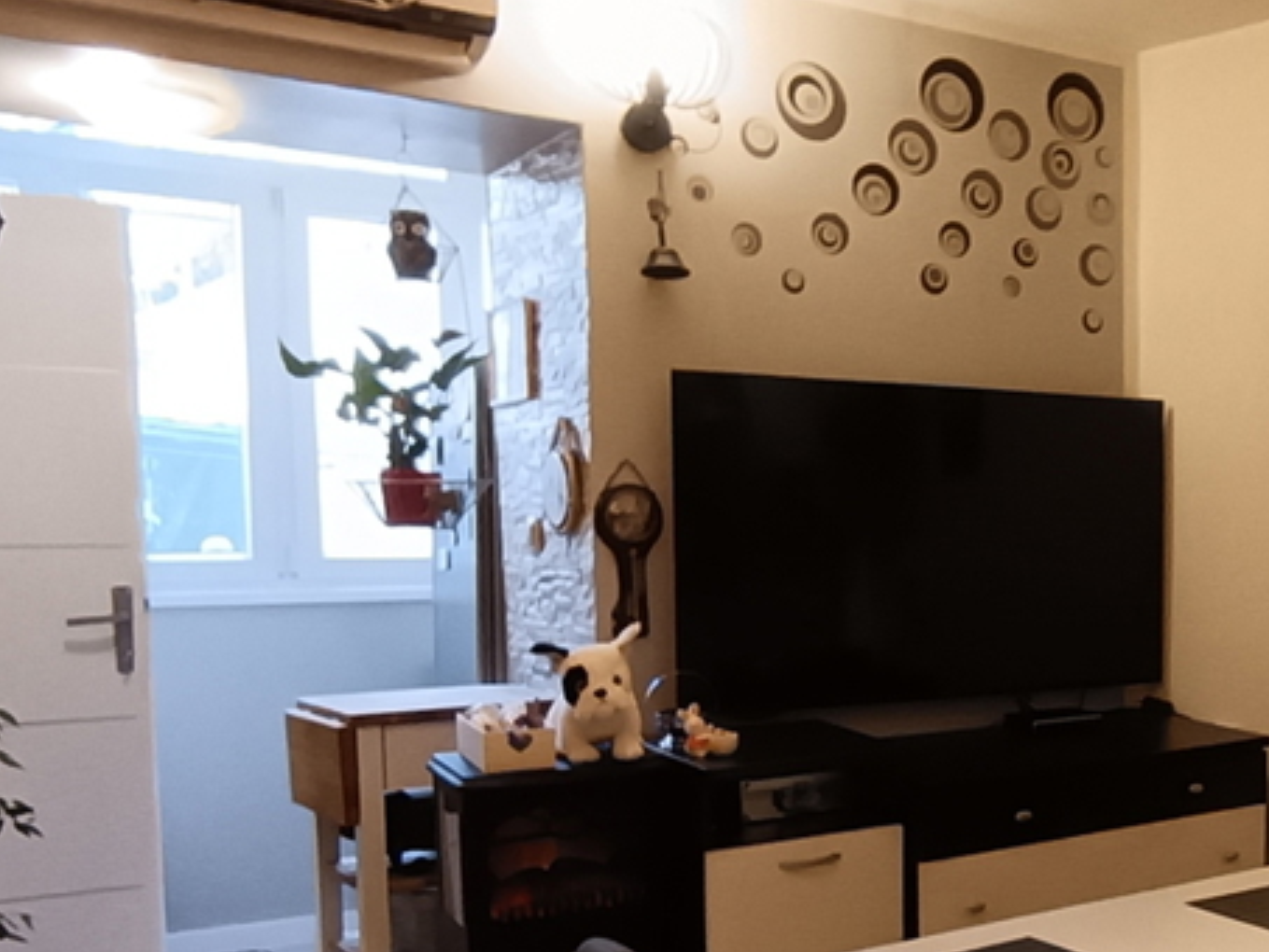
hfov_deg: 37.7
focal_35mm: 45
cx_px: 1255
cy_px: 655
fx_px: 1650
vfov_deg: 31.9
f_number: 2.2
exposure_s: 1/25
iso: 718
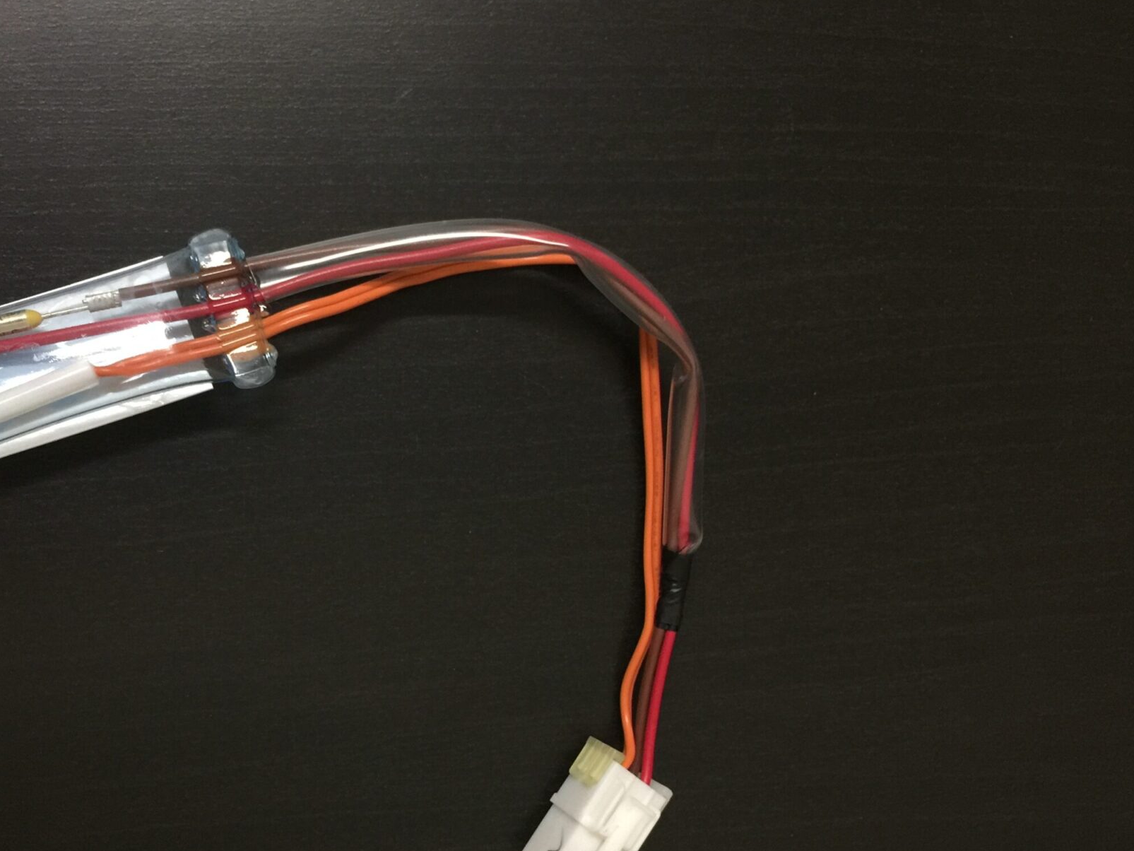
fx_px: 1212
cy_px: 516
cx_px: 472
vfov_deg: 38.5
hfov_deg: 49.9
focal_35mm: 37
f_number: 2.2
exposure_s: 1/17
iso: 125
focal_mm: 4.15
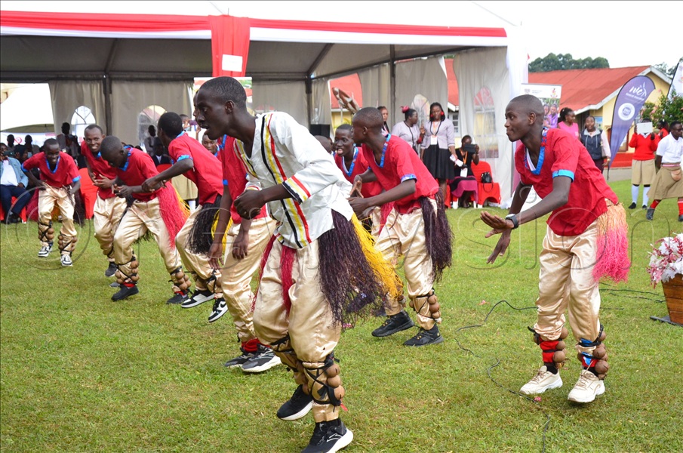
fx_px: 1079
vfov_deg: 23.7
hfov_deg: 35.1
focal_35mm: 57
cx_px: 342
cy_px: 226
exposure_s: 1/640
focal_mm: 38
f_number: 5.6
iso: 1600
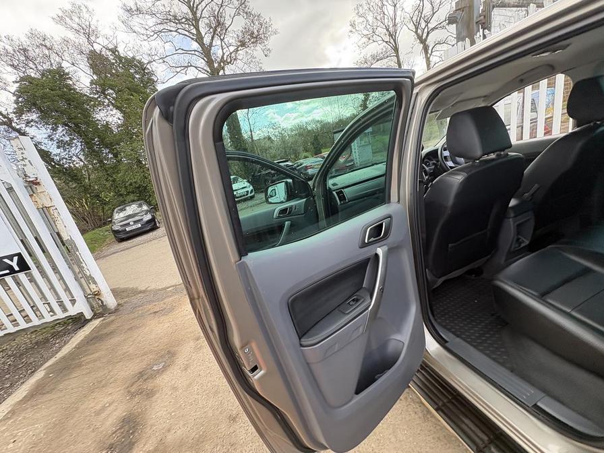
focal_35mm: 14
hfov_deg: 102.1
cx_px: 302
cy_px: 226
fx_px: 244
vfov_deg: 85.7
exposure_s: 1/136
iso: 64
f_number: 2.2
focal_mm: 2.22
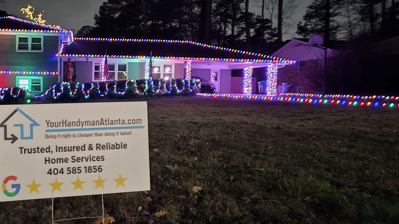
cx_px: 97
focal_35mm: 26
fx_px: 275
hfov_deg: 67.1
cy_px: 102
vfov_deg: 44.3
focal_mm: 2.2
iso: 800
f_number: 1.9
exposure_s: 1/8.59
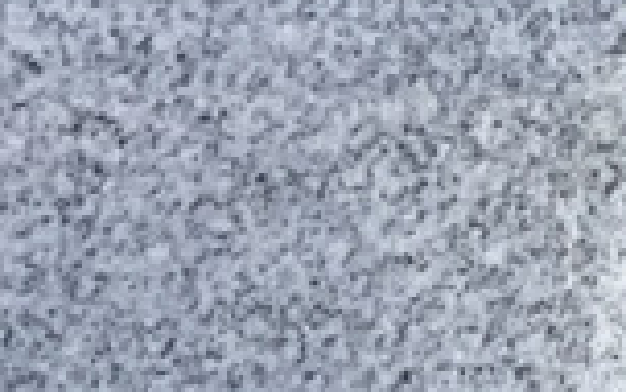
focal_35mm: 194
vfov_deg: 6.3
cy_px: 1067
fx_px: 3310
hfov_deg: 9.3
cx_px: -1050
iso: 25
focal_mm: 3.3
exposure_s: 1/348
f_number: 2.4
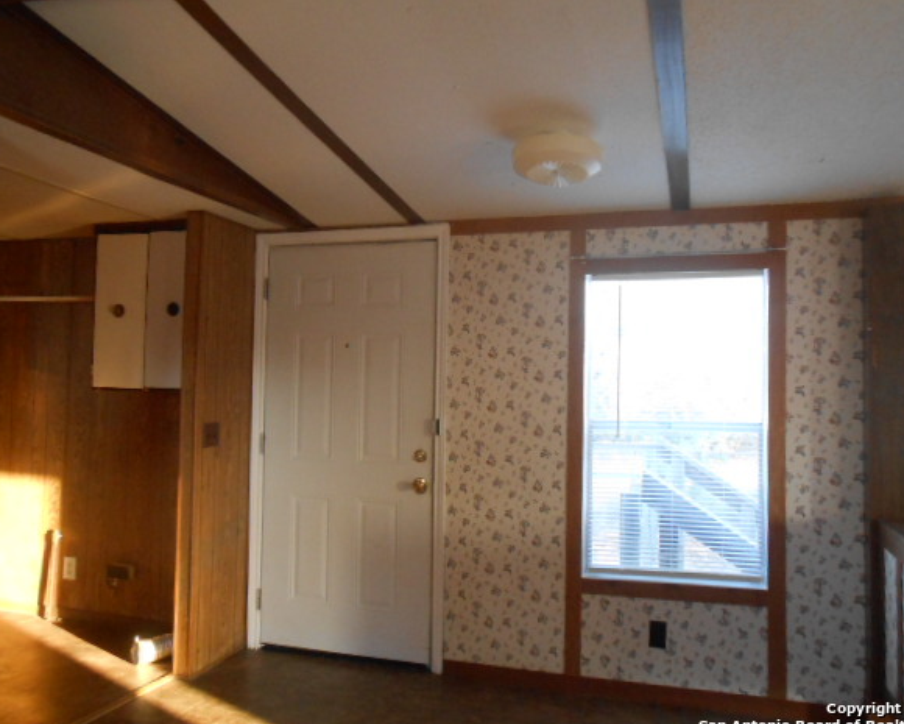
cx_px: 449
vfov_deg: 51.5
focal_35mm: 28
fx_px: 749
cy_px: 360
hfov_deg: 62.2
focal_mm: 4.6
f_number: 3.5
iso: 400
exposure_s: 1/30
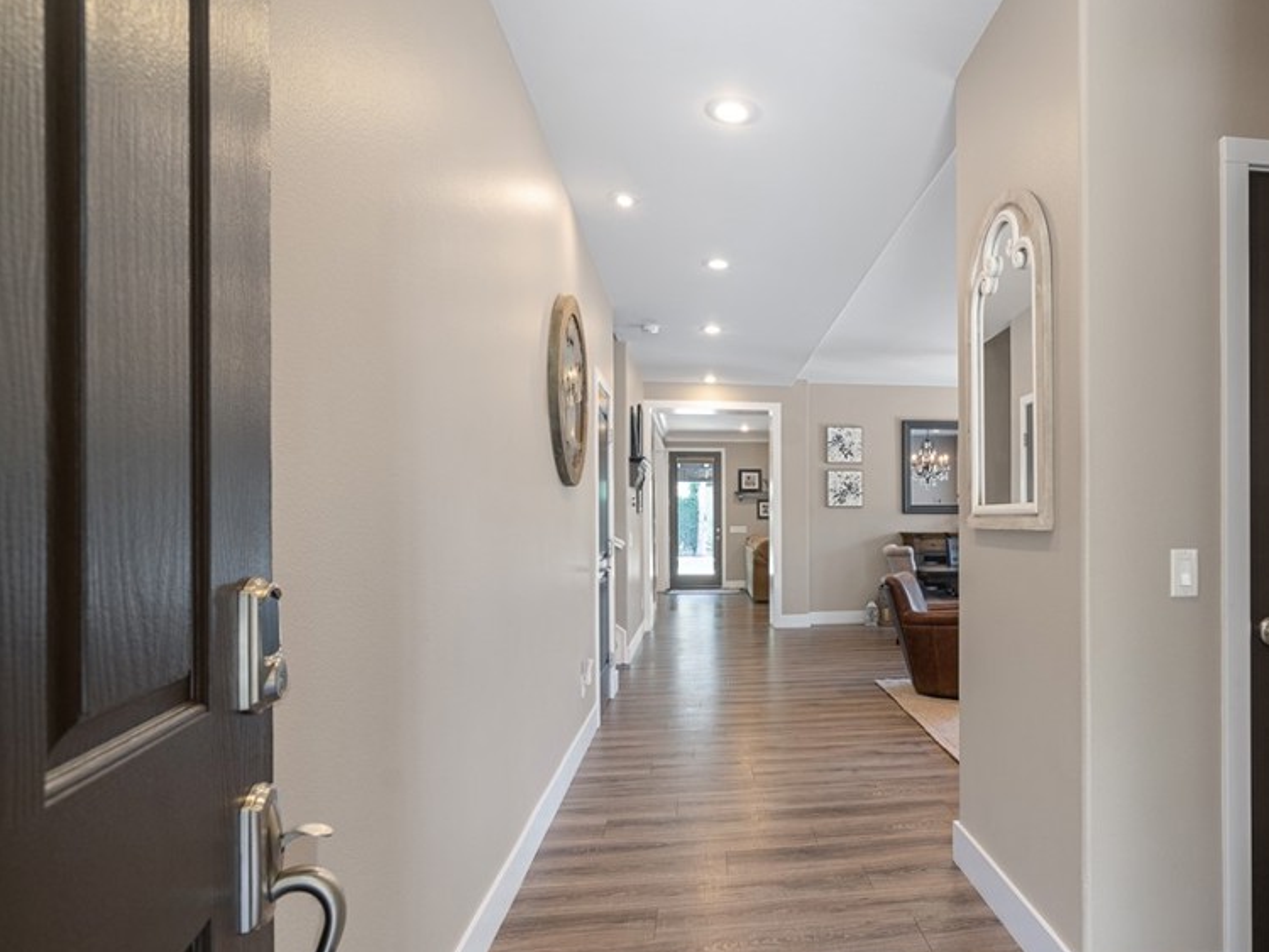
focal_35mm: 21
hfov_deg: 76.8
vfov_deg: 63.4
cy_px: 518
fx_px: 770
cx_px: 832
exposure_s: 1/8
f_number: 6.3
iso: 250
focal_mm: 16
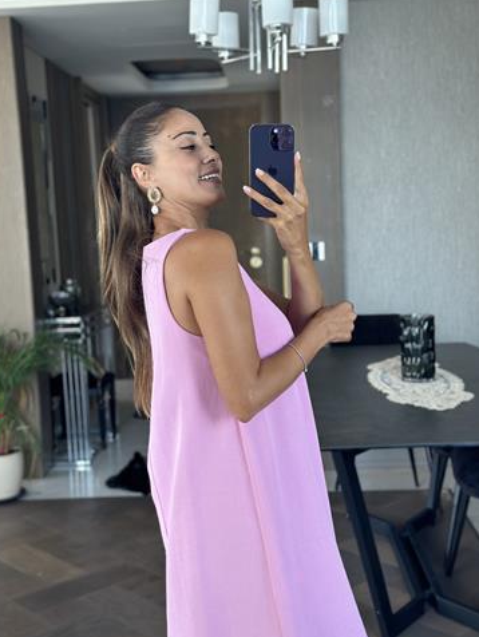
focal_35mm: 51
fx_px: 939
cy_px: 332
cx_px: 237
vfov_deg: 37.5
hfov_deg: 28.6
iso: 125
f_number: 1.78
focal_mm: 6.86
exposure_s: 1/67
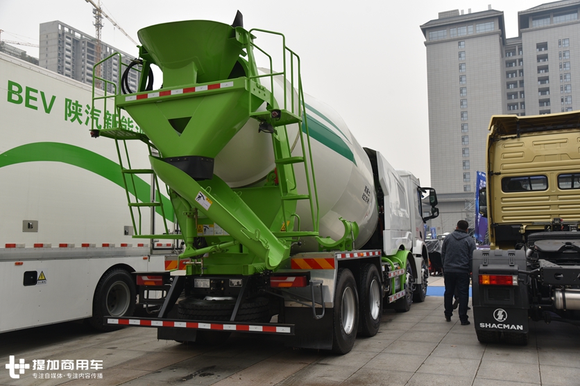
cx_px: 290
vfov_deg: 38.9
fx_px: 548
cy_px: 193
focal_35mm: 34
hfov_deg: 55.8
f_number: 5.6
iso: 400
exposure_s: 1/125
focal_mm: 34
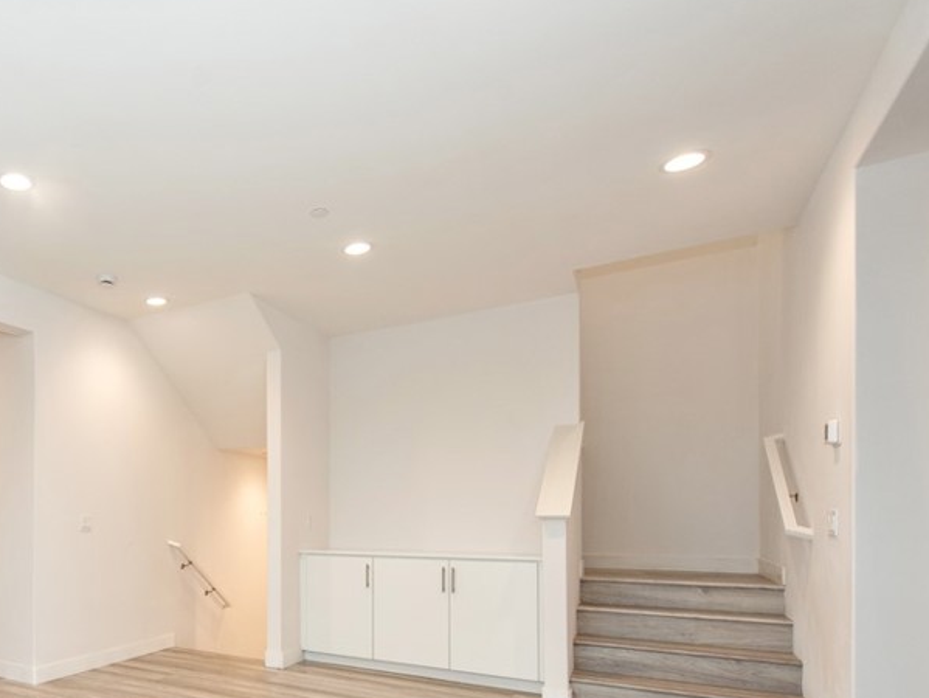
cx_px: 163
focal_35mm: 23
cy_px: 506
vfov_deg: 56.6
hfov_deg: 65.9
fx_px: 618
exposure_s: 1/125
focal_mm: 14
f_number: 5.6
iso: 640
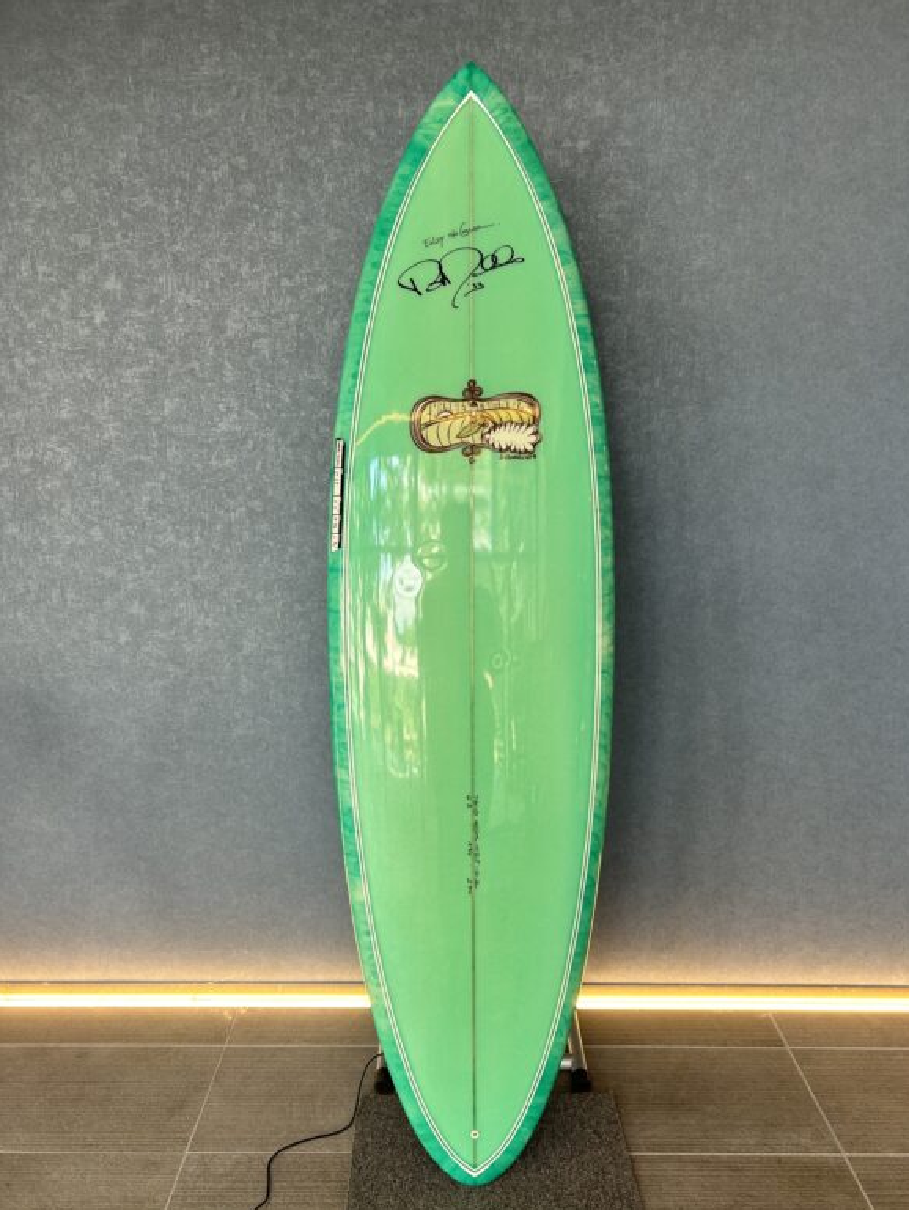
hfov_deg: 51.4
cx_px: 469
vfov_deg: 65.3
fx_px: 945
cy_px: 627
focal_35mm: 27
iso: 50
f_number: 1.5
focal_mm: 5.7
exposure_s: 1/120
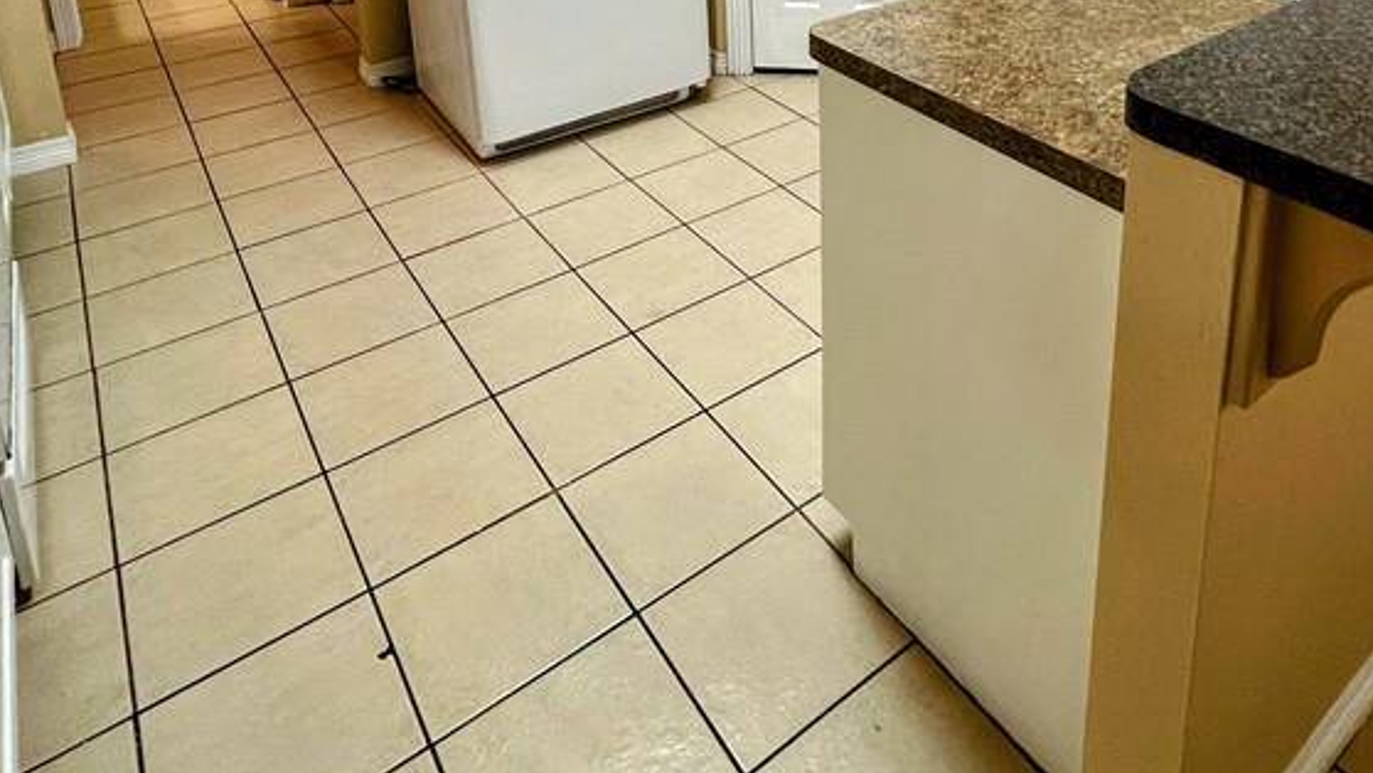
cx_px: 864
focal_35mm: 26
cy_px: -91
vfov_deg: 36.9
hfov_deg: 70.7
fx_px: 947
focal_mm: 1.57
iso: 125
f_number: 1.8
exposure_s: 1/120
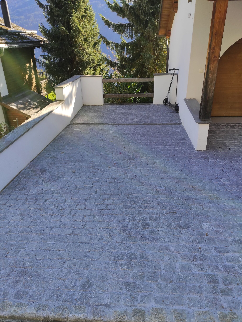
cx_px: 117
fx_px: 242
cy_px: 166
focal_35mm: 26
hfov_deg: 53.1
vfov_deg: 67.3
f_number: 1.89
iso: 100
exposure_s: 1/633
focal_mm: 5.43
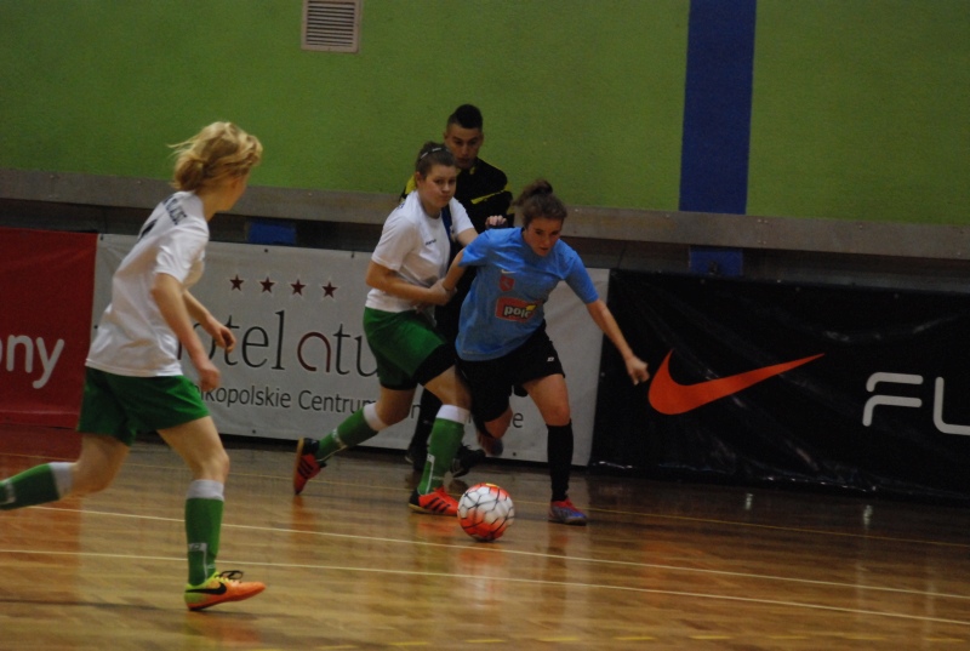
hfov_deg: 10.1
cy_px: 326
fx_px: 5467
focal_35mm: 202
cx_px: 485
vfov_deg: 6.8
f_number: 4.5
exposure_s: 1/200
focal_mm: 135
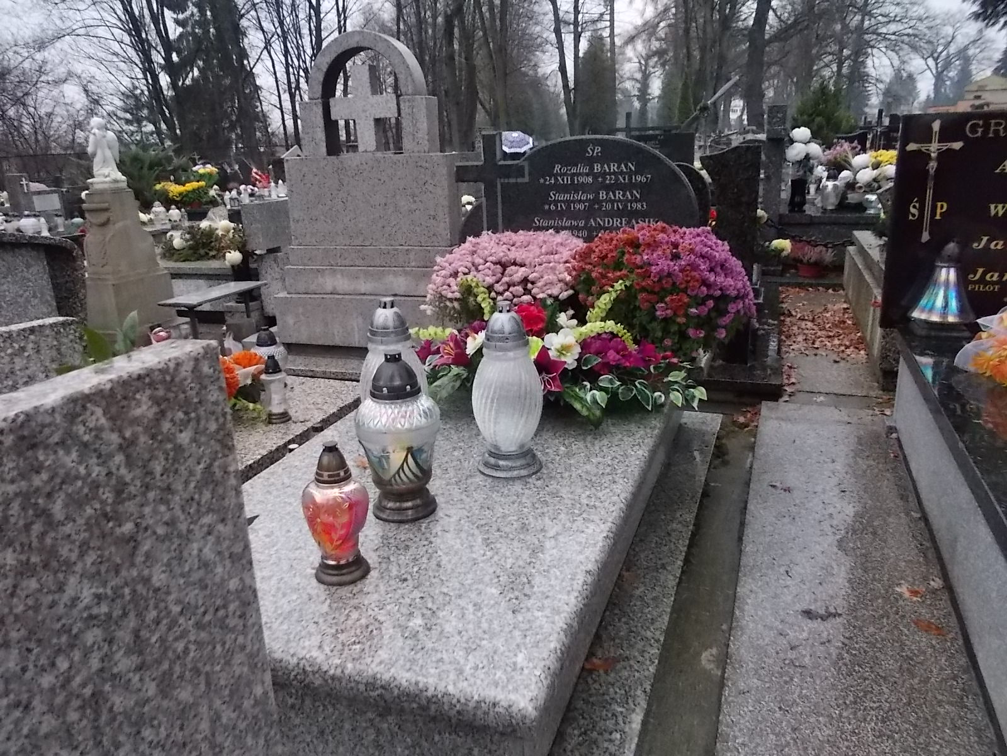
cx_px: 504
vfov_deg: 53.1
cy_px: 378
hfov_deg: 67.3
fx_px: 756
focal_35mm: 26
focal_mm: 4.6
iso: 400
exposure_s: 1/250
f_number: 3.2
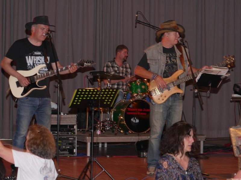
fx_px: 752
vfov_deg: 13.7
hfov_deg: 18.2
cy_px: 90
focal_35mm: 108
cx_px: 120
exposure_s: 1/8
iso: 200
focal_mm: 54
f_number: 5.6
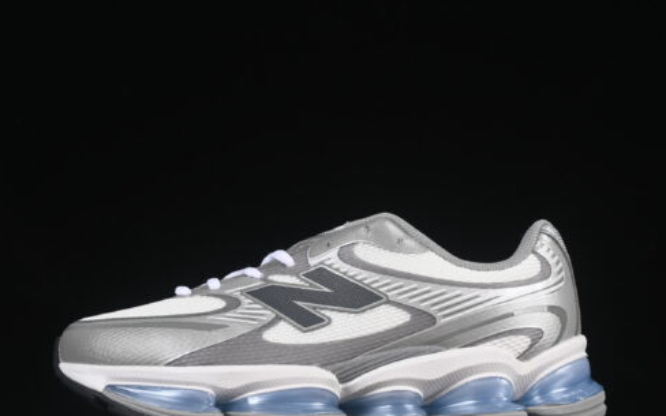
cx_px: 347
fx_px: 1706
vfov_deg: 13.9
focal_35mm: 94
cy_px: 271
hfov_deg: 22.1
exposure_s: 1/80
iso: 160
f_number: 8
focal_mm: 50
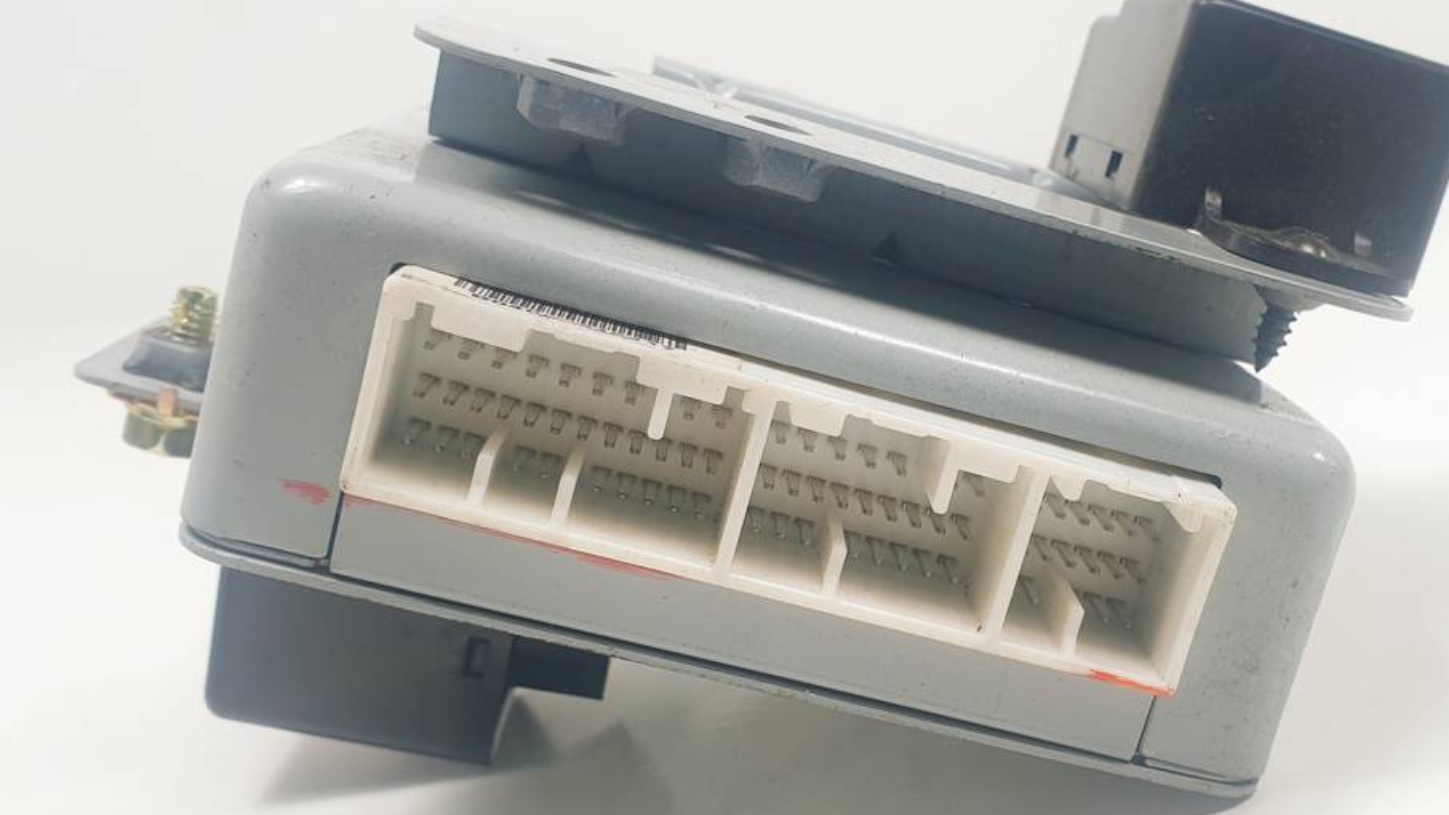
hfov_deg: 45.0
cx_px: 921
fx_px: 1729
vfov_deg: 26.5
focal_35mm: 45
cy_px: 484
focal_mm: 4.3
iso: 50
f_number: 2.4
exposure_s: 1/253
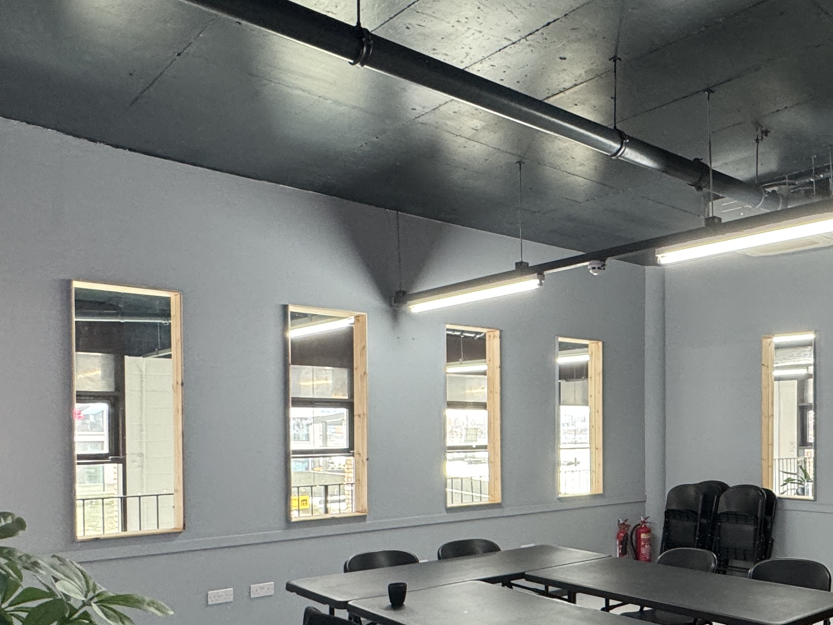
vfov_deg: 43.2
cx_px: 672
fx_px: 770
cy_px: 445
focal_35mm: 32
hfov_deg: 52.9
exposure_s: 1/100
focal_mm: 2.22
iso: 250
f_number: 2.2
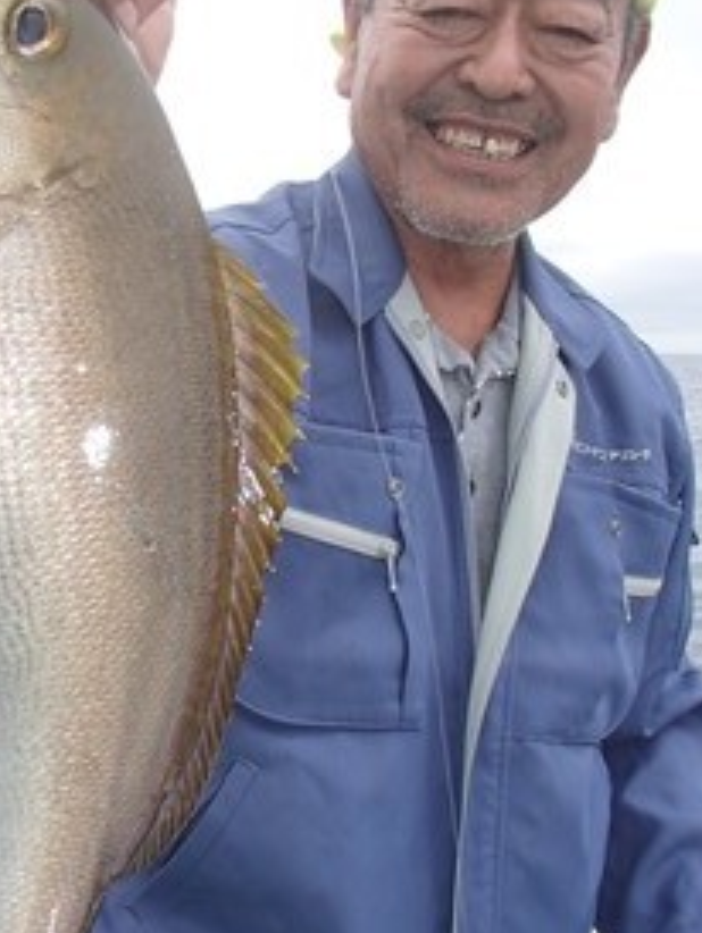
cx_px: 225
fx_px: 1323
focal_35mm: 49
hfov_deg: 29.5
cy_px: 477
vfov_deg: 38.9
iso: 100
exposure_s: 1/160
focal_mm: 5
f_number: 3.9
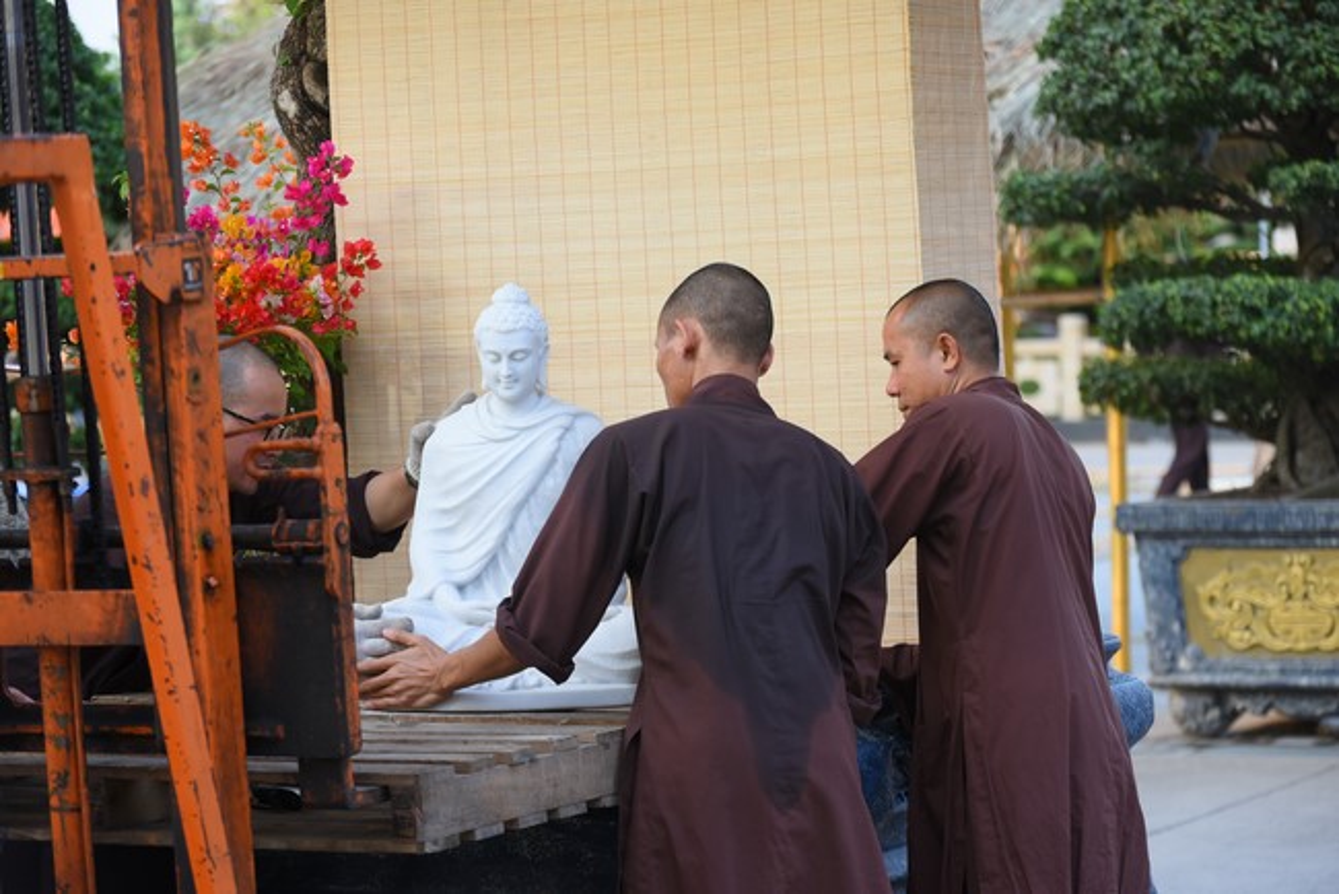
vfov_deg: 12.5
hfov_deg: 18.6
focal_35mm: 110
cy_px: 447
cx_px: 670
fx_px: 4093
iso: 400
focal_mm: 110
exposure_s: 1/250
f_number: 4.5
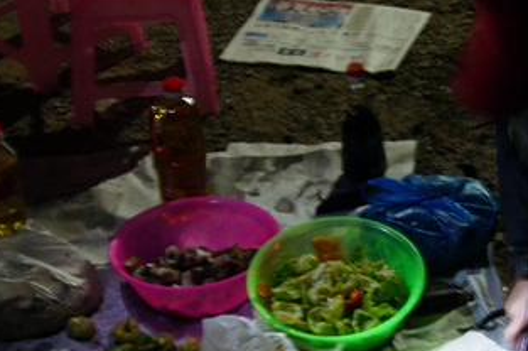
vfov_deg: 14.5
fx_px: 1377
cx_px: 472
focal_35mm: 94
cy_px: 271
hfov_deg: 21.2
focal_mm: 28
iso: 1600
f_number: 8
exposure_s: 1/2
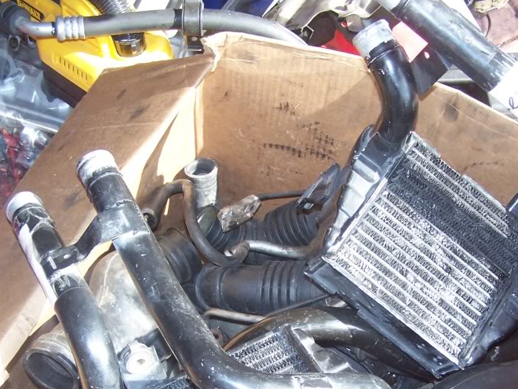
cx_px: 297
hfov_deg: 32.6
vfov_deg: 24.5
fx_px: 883
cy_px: 297
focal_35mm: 59
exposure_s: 1/125
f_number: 2.8
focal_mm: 6.3
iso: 80
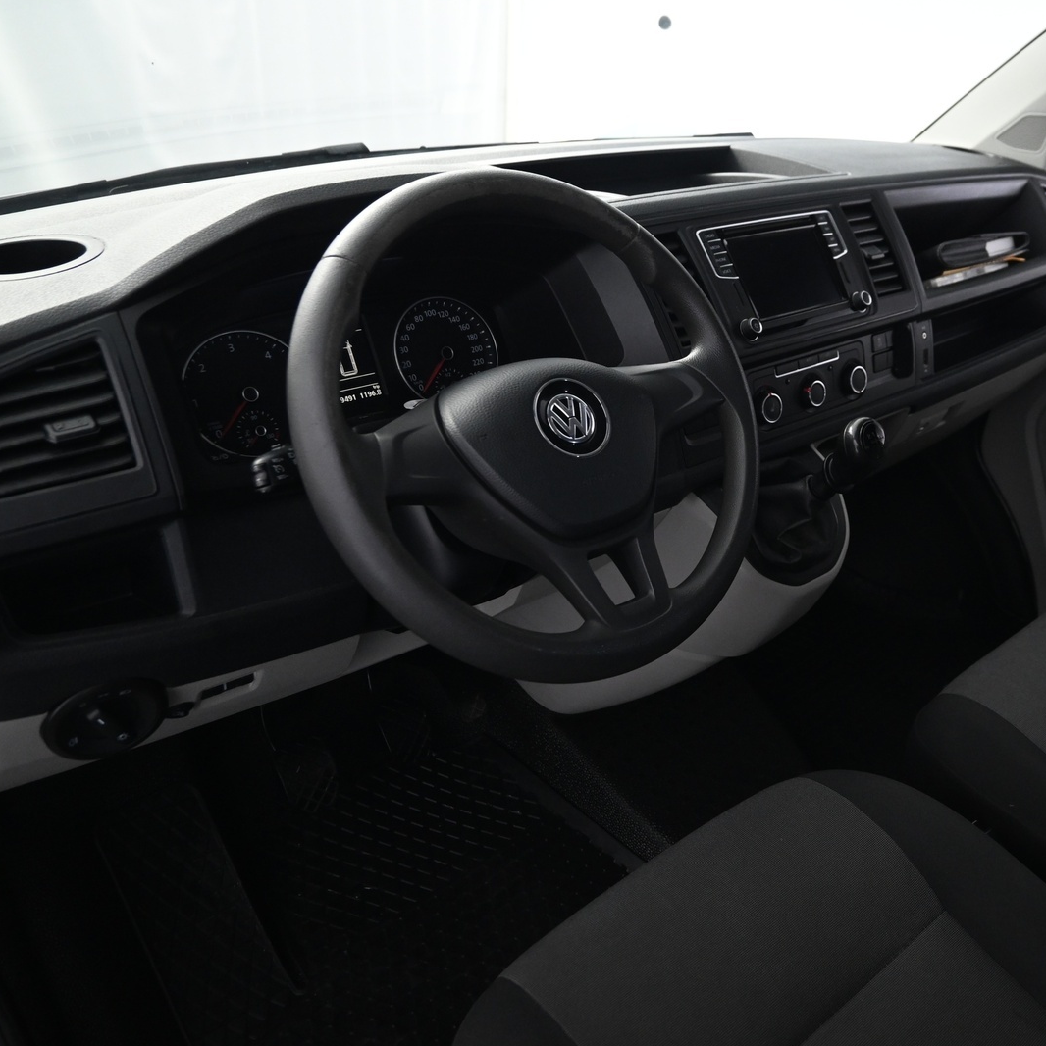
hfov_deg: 50.8
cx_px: 754
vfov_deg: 52.5
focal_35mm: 31
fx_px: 1060
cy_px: 523
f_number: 3.5
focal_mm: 16
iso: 1600
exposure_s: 1/20
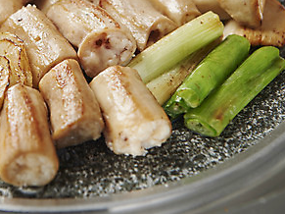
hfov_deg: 17.0
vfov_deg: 12.8
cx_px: 64
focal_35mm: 115
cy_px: 28
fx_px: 946
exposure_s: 1/125
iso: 50
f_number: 5.6
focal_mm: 58
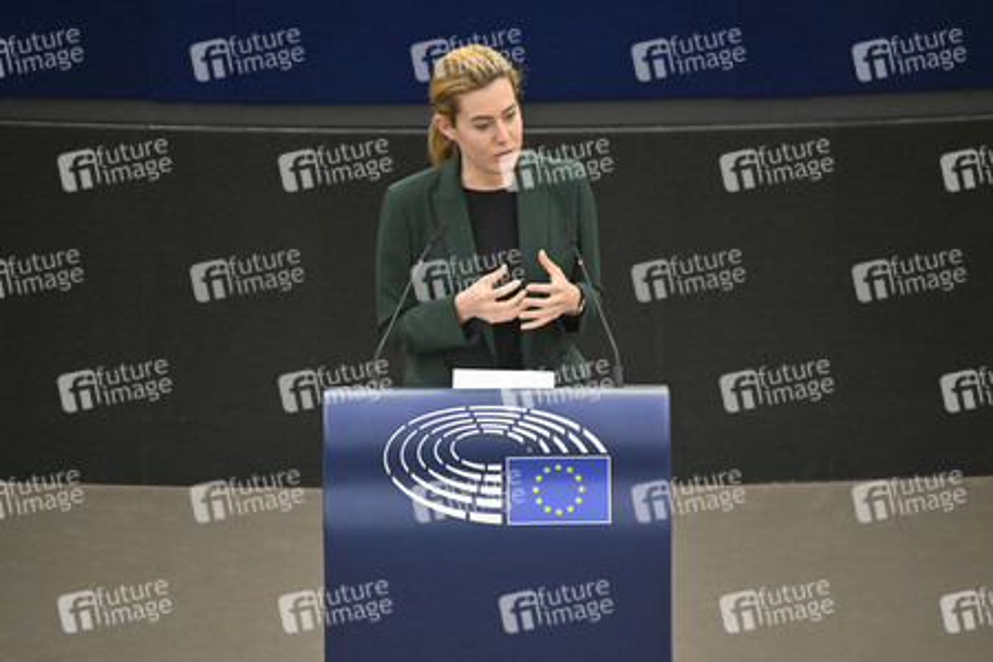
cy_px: 331
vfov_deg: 2.7
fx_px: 13791
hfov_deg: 4.1
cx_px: 496
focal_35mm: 500
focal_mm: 500
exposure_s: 1/400
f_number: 6.3
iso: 6400
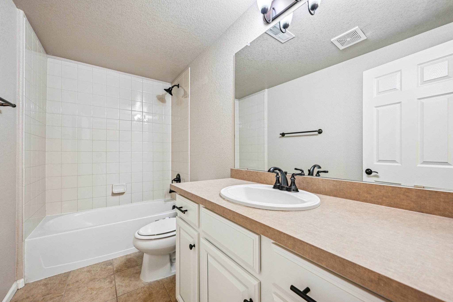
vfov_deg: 81.2
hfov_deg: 104.3
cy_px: 151
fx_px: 176
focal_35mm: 14
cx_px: 226
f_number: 10
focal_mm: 14
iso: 400
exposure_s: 1/5
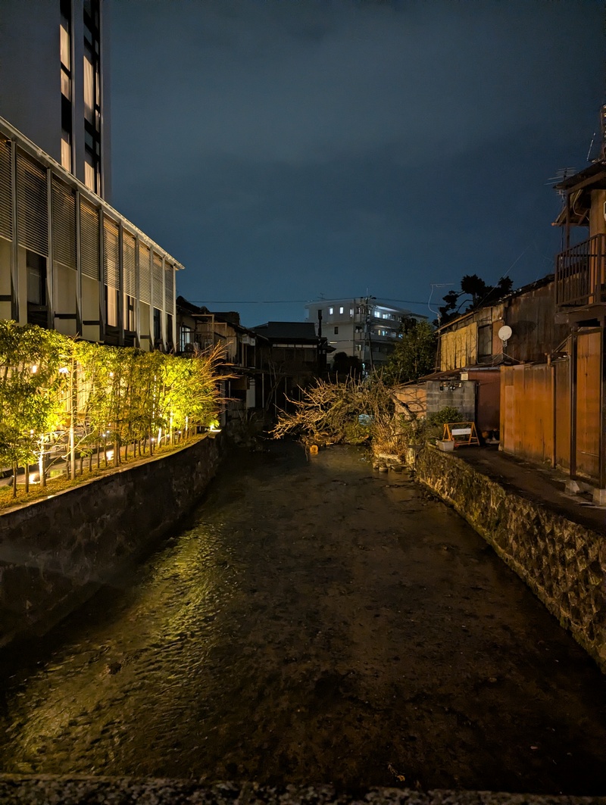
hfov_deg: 56.9
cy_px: 402
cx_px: 303
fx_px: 559
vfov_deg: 71.5
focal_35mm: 24
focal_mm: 6.81
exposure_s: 1/15
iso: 760
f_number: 1.85
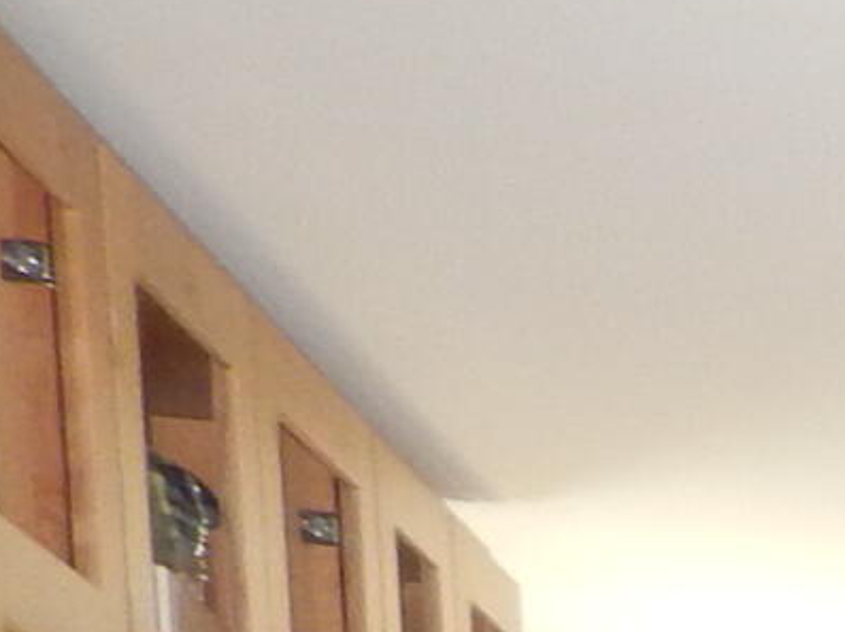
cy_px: 2024
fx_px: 4244
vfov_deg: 7.3
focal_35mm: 174
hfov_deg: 8.3
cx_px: 3044
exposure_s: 1/30
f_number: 3
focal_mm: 4
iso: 200
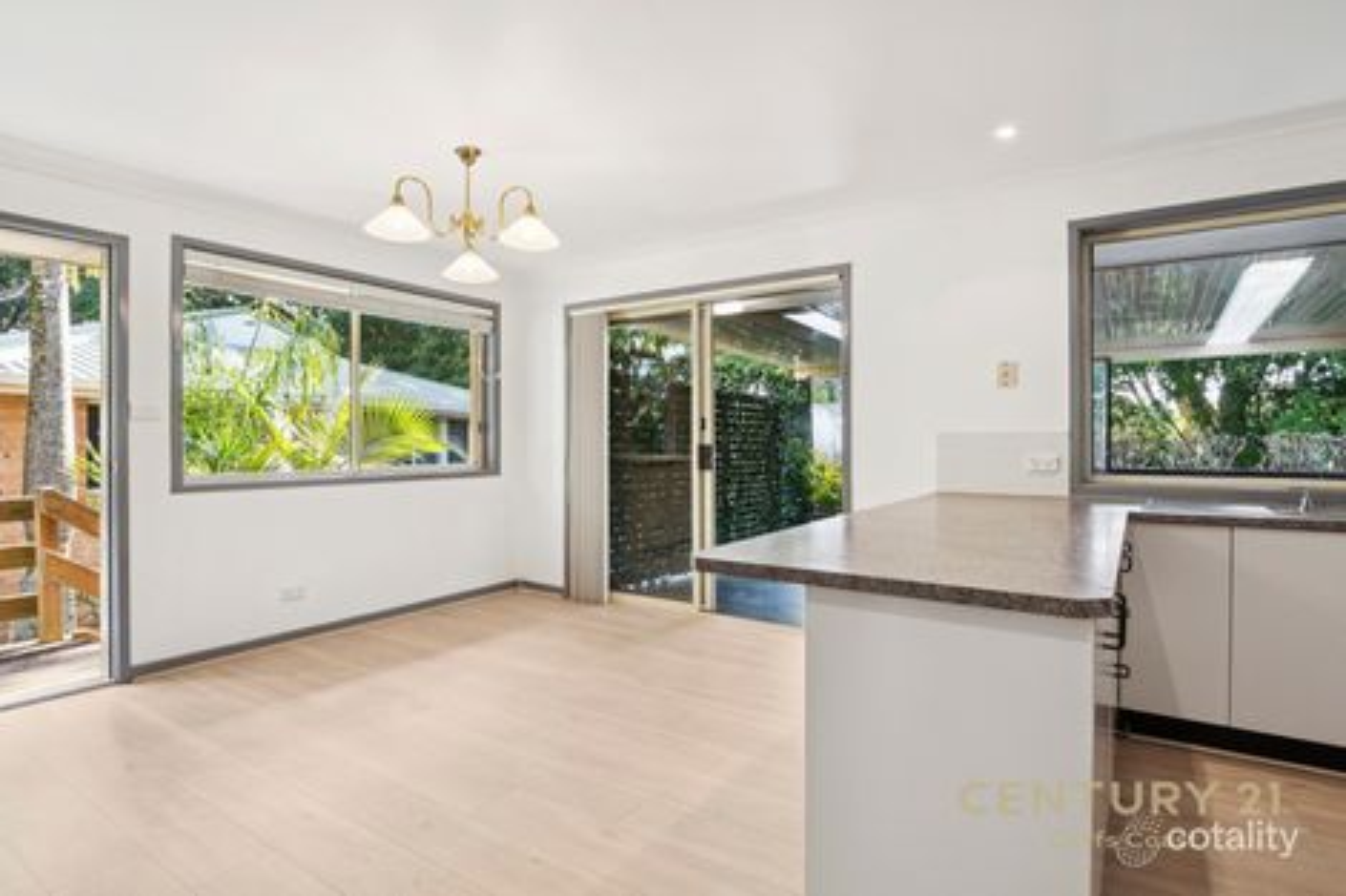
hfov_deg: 96.8
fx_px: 598
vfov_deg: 73.7
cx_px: 673
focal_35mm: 16
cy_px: 448
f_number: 11
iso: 400
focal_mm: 16
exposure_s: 1/6
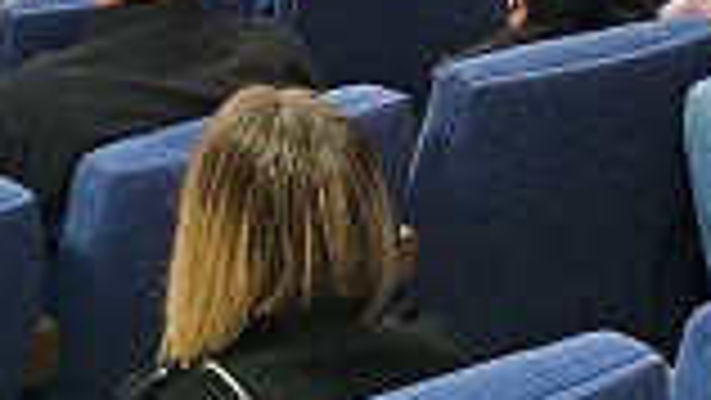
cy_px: -9
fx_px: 2395
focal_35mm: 127
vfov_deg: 9.5
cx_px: 310
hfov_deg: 16.9
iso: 800
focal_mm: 6.3
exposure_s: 1/100
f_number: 1.7
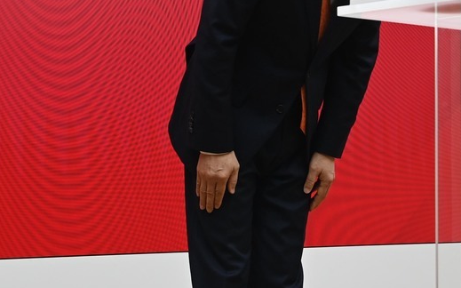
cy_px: 30
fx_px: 1382
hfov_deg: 18.8
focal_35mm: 110
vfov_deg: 11.8
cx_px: 343
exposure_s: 1/320
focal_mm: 40
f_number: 6.3
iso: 1000
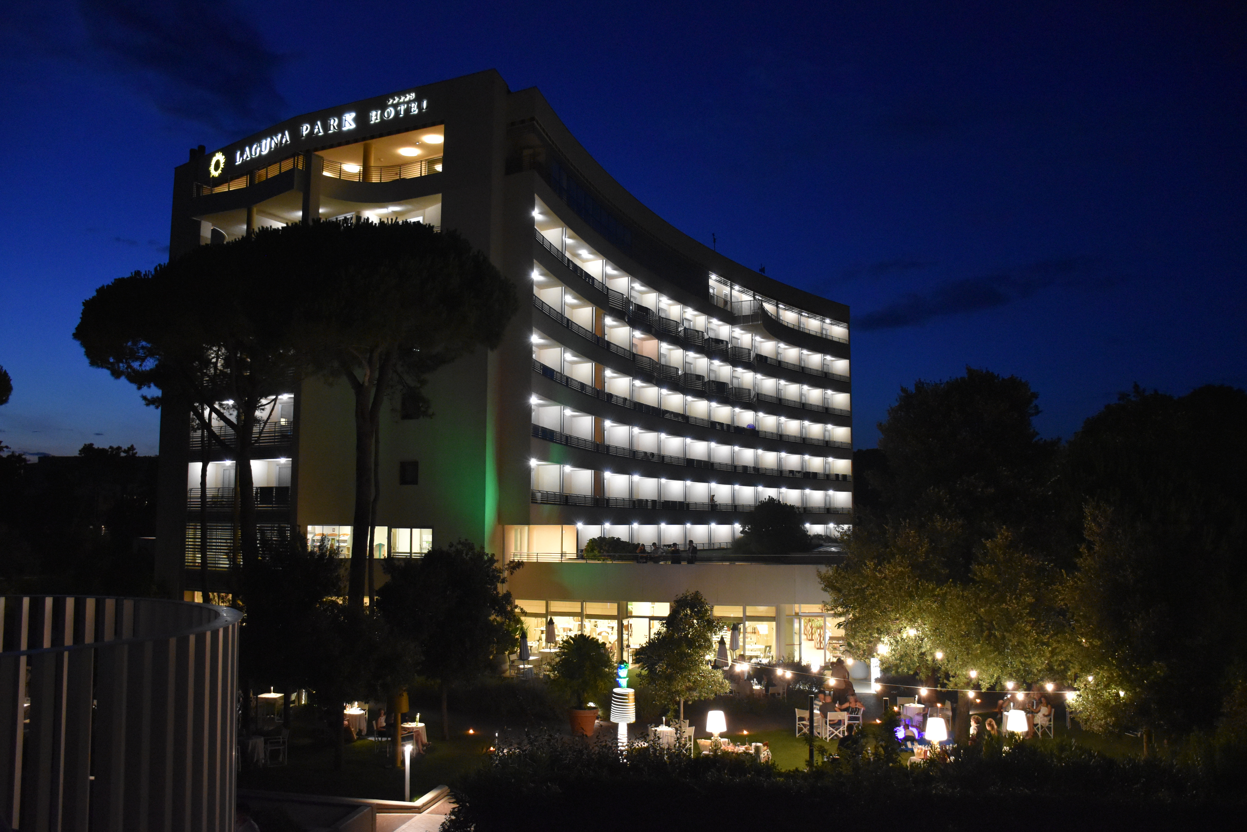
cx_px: 624
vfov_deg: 47.9
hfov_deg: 67.4
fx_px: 935
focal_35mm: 27
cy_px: 416
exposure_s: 1/60
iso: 3200
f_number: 3.5
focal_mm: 18
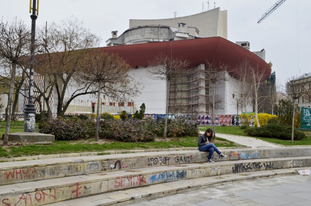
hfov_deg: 57.3
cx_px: 156
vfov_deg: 39.8
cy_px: 103
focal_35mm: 33
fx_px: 285
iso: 400
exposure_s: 1/100
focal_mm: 22
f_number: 22
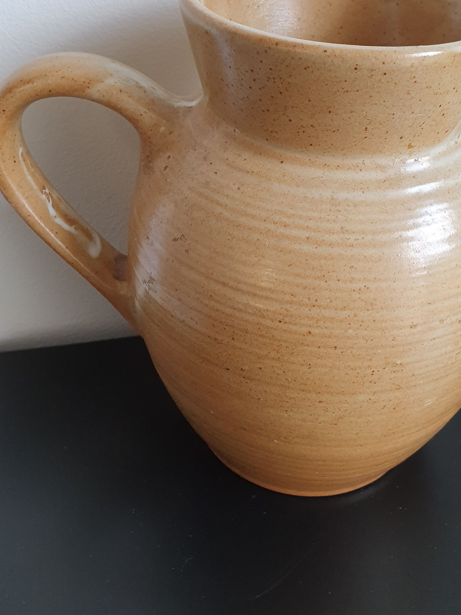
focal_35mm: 38
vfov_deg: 48.4
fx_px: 675
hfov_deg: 37.6
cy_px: 221
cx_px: 268
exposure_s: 1/100
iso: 200
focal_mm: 4.32
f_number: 2.4
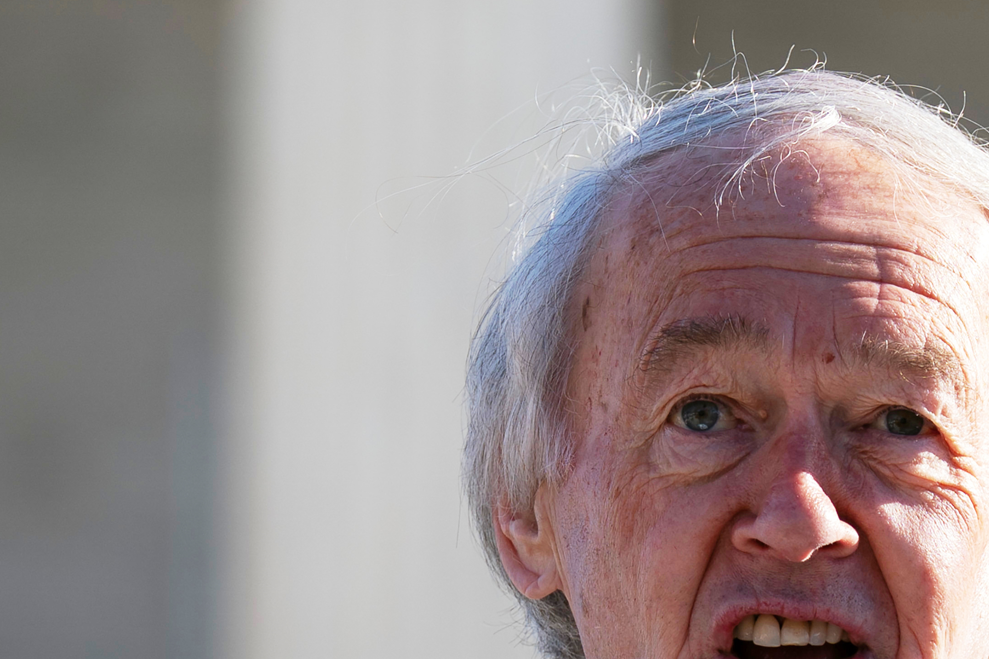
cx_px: 762
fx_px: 11070
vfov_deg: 3.4
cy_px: 874
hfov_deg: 5.1
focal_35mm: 403
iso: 160
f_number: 5
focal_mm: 146
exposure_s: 1/640
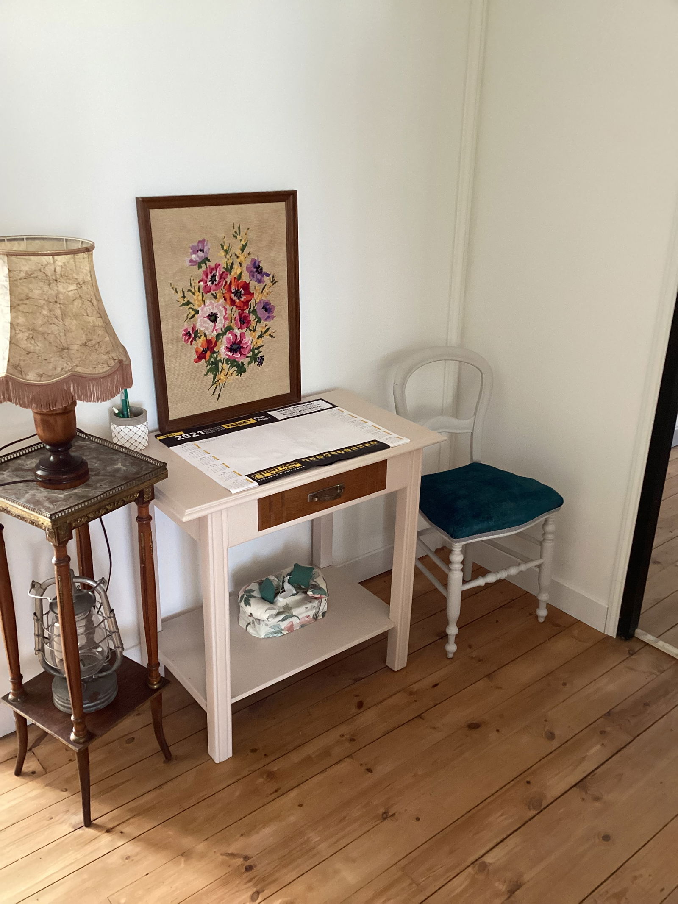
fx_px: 809
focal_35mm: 31
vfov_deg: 58.3
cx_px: 339
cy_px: 452
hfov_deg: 45.4
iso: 250
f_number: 2.4
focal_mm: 3.3
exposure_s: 1/40
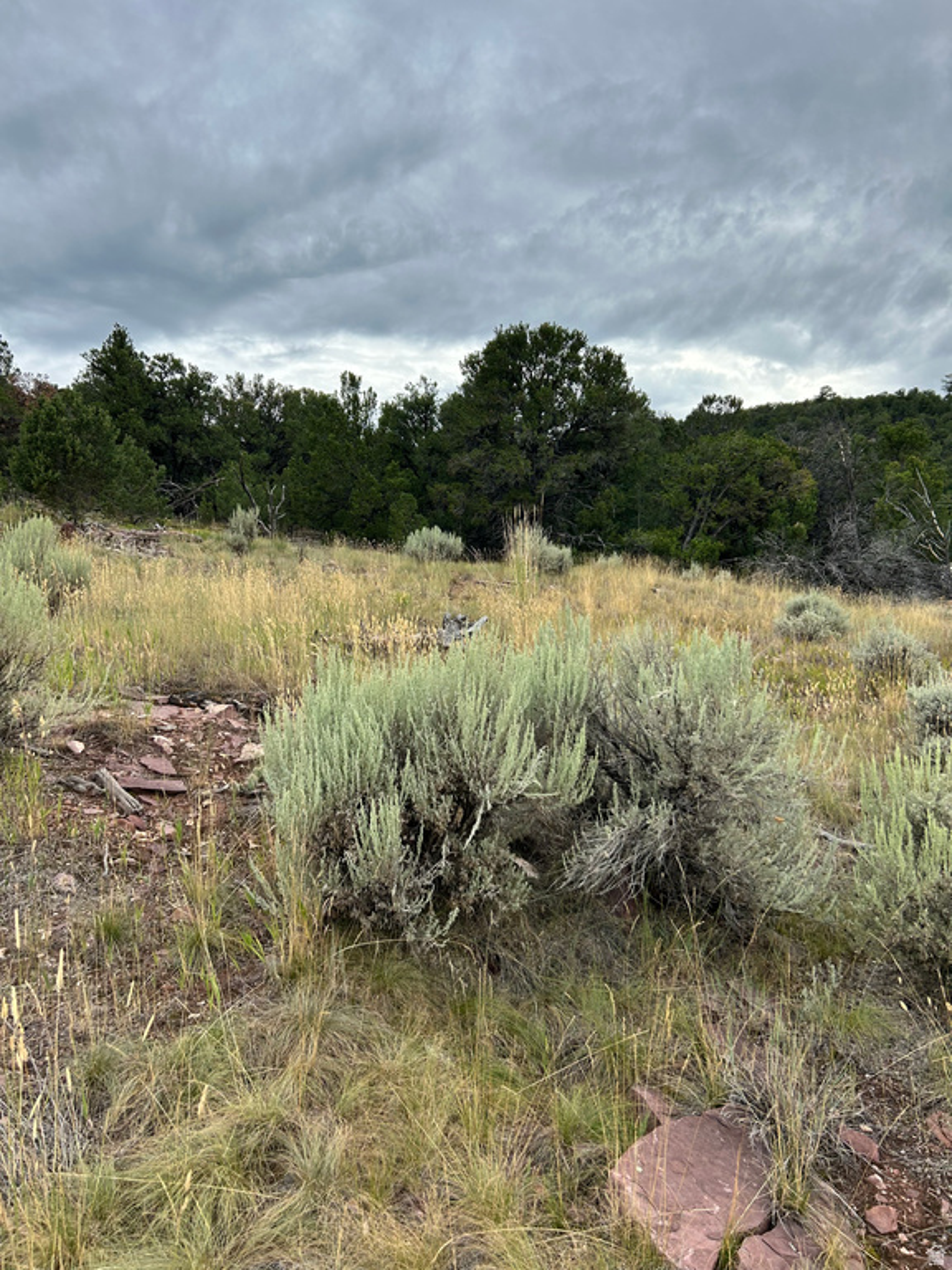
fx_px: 953
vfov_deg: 67.3
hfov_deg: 53.1
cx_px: 476
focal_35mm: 26
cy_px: 635
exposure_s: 1/1869
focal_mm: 5.7
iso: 50
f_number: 1.5
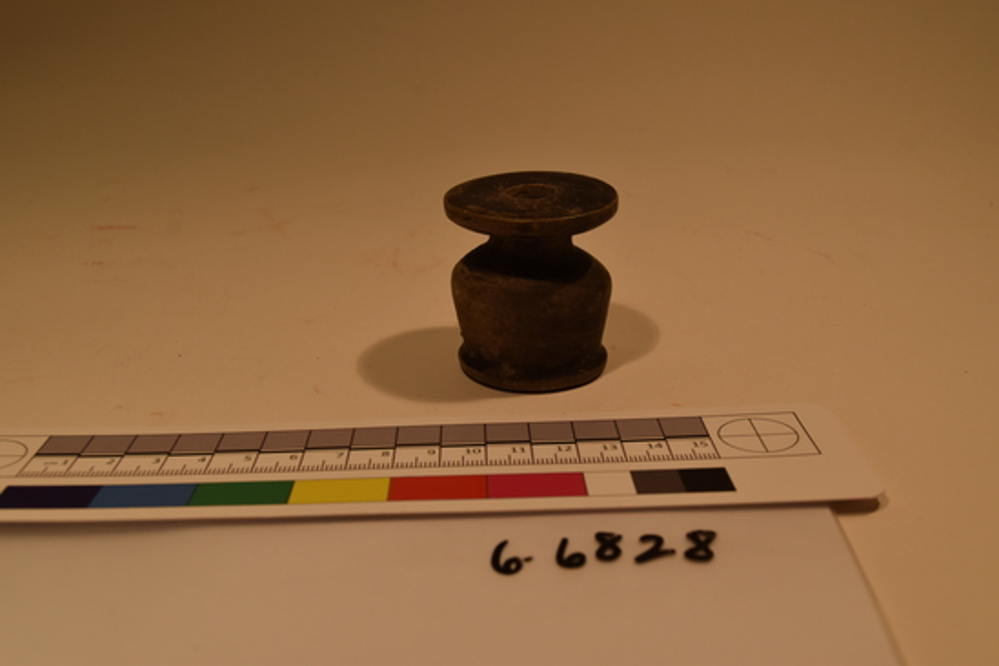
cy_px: 333
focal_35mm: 42
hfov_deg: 46.4
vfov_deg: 31.9
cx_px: 500
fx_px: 1165
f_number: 8
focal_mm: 28
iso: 320
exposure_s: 1/250
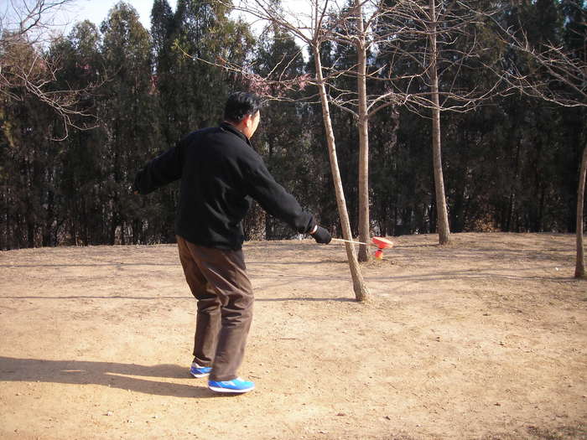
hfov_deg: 49.0
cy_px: 220
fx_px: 644
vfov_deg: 37.7
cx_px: 294
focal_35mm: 38
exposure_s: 1/165
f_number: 3.2
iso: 50
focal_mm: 6.3
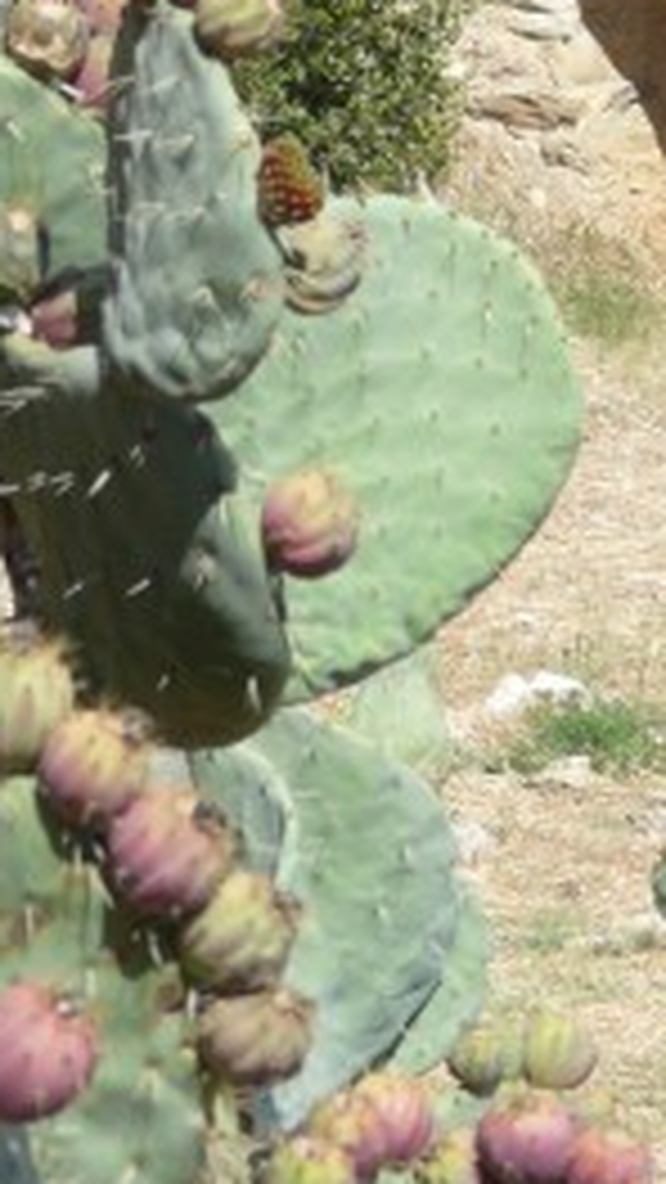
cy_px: -279
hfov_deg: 3.1
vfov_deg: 5.4
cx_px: 32
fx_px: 12460
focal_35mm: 397
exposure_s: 1/1000
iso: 100
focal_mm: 19.7
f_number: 3.6
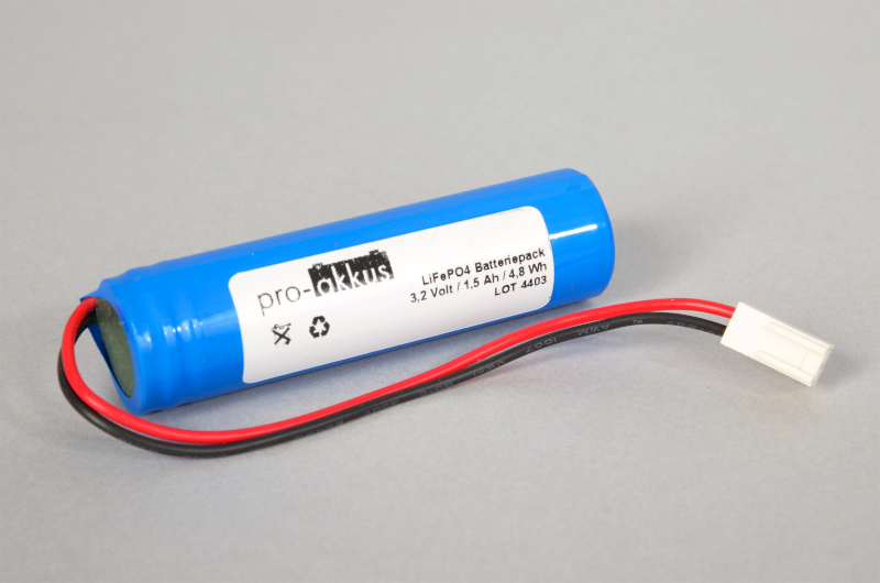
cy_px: 292
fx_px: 2562
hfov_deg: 19.5
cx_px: 440
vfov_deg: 13.0
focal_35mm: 105
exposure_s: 1/160
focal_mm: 70
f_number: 11
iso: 200
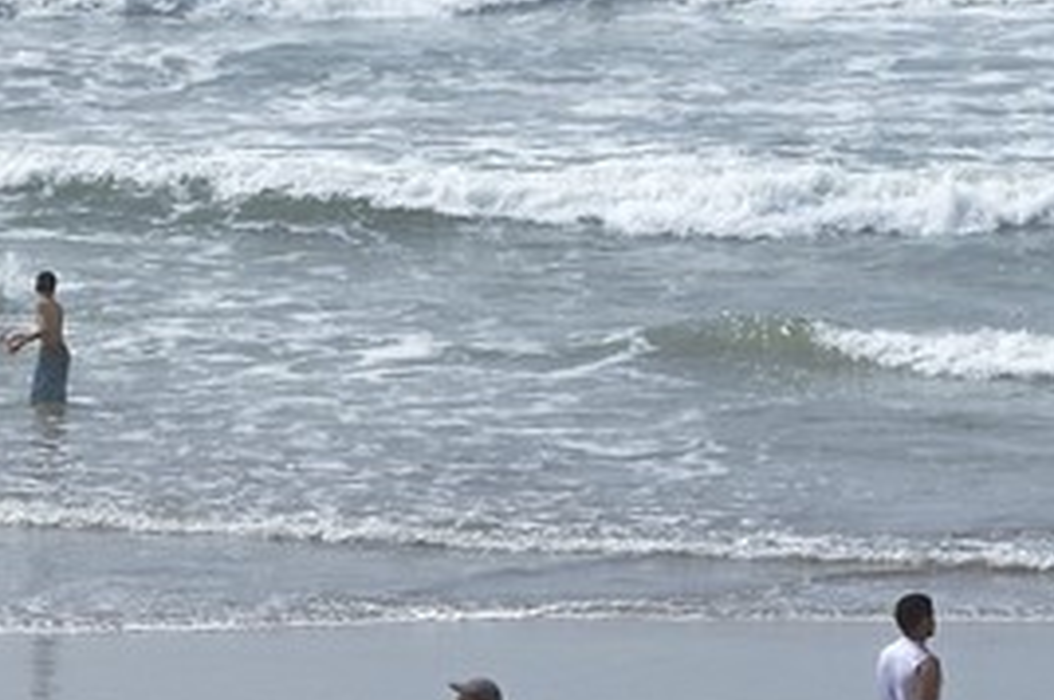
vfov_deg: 1.8
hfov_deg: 2.7
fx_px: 21844
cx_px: -1770
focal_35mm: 747
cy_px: 920
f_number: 14
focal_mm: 125
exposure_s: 1/250
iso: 200
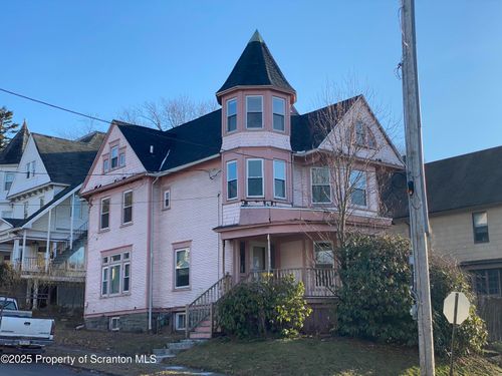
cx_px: 251
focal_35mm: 52
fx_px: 754
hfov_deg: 36.8
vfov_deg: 28.0
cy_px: 188
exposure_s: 1/905
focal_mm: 6
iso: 20
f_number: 2
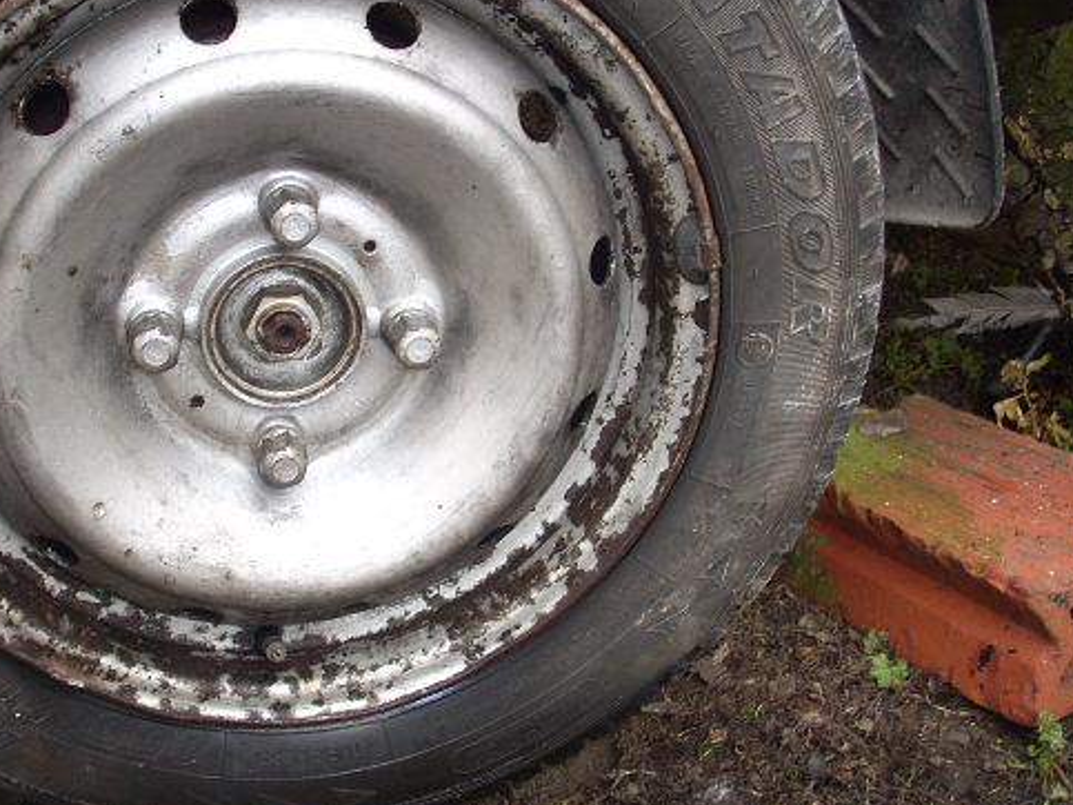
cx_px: 391
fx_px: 1518
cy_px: 376
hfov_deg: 38.6
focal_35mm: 49
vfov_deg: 29.7
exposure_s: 1/30
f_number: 2.8
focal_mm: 6.2
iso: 64
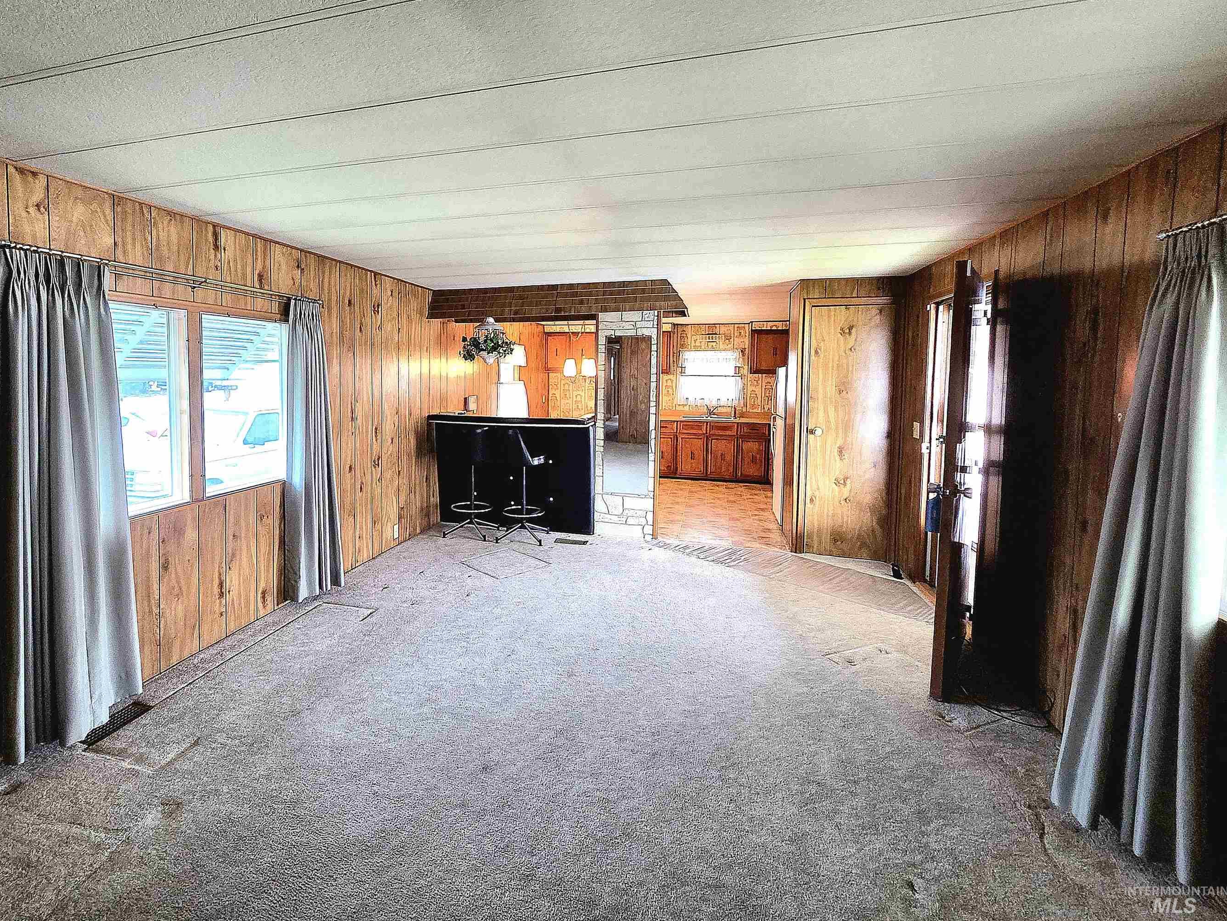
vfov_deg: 81.4
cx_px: 523
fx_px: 532
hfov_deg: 97.5
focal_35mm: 15
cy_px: 408
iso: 500
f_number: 2.2
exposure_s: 1/60.2
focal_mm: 2.2
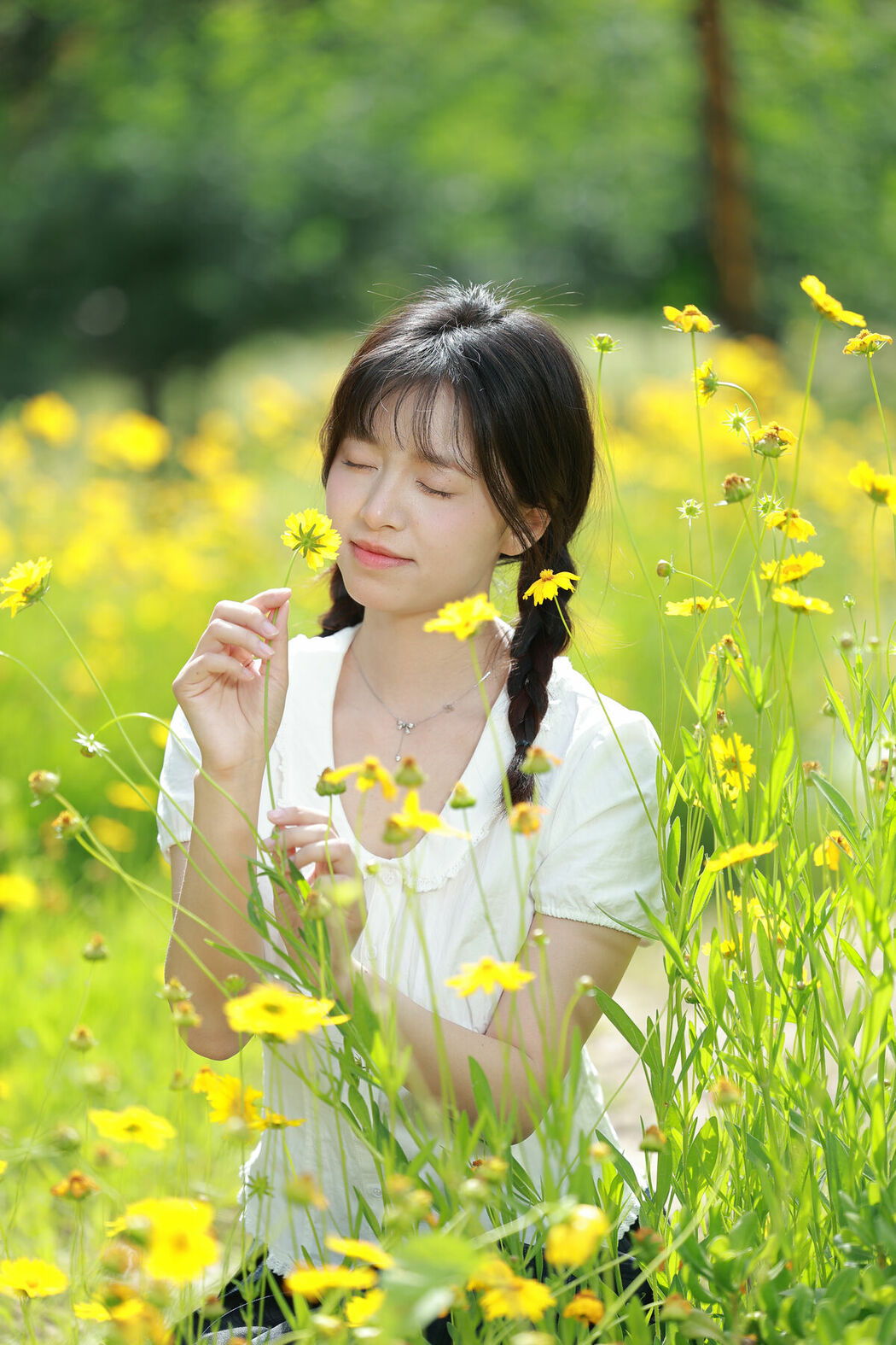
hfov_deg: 9.0
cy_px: 672
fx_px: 5674
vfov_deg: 13.5
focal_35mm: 152
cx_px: 448
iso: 100
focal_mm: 153
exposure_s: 1/500
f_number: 2.8
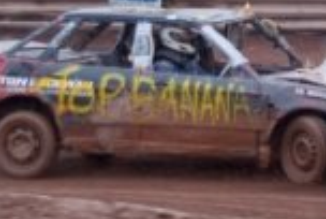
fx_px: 2286
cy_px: -28
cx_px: 459
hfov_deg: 8.0
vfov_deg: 5.5
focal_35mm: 252
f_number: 4.8
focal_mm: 40
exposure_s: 1/250
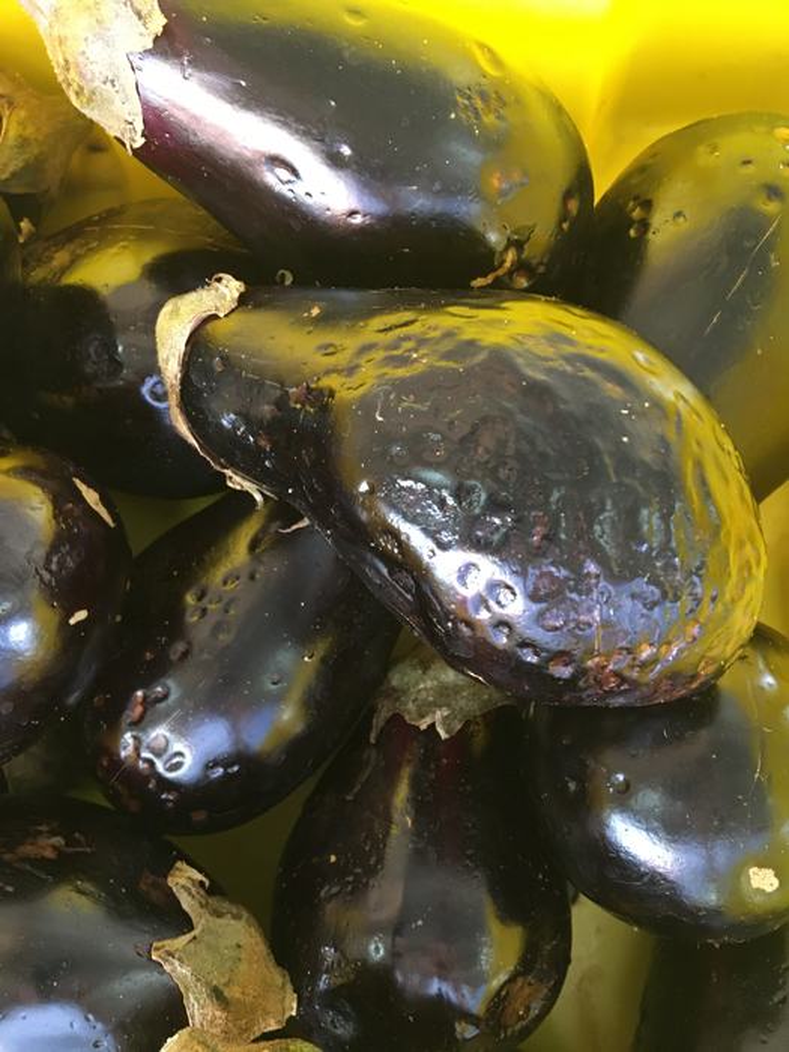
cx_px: 394
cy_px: 526
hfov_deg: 48.2
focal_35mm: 29
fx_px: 881
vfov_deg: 61.7
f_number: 2.2
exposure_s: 1/30
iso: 200
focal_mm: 4.15
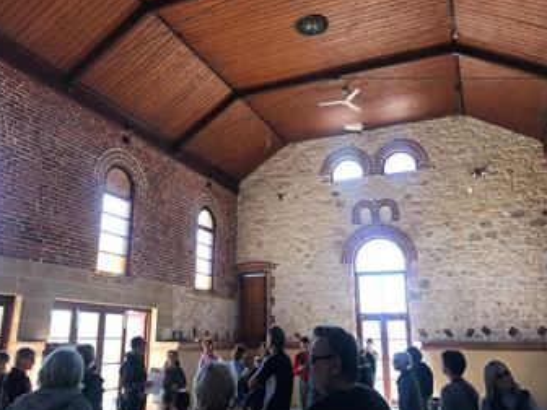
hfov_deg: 60.0
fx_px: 474
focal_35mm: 30
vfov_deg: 46.8
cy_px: 210
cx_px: 270
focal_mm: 3.99
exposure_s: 1/100
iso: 32
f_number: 1.8
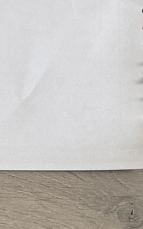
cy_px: 176
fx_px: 879
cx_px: 65
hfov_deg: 9.3
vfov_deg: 14.8
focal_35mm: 141
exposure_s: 1/60
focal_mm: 6.76
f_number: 1.78
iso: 200
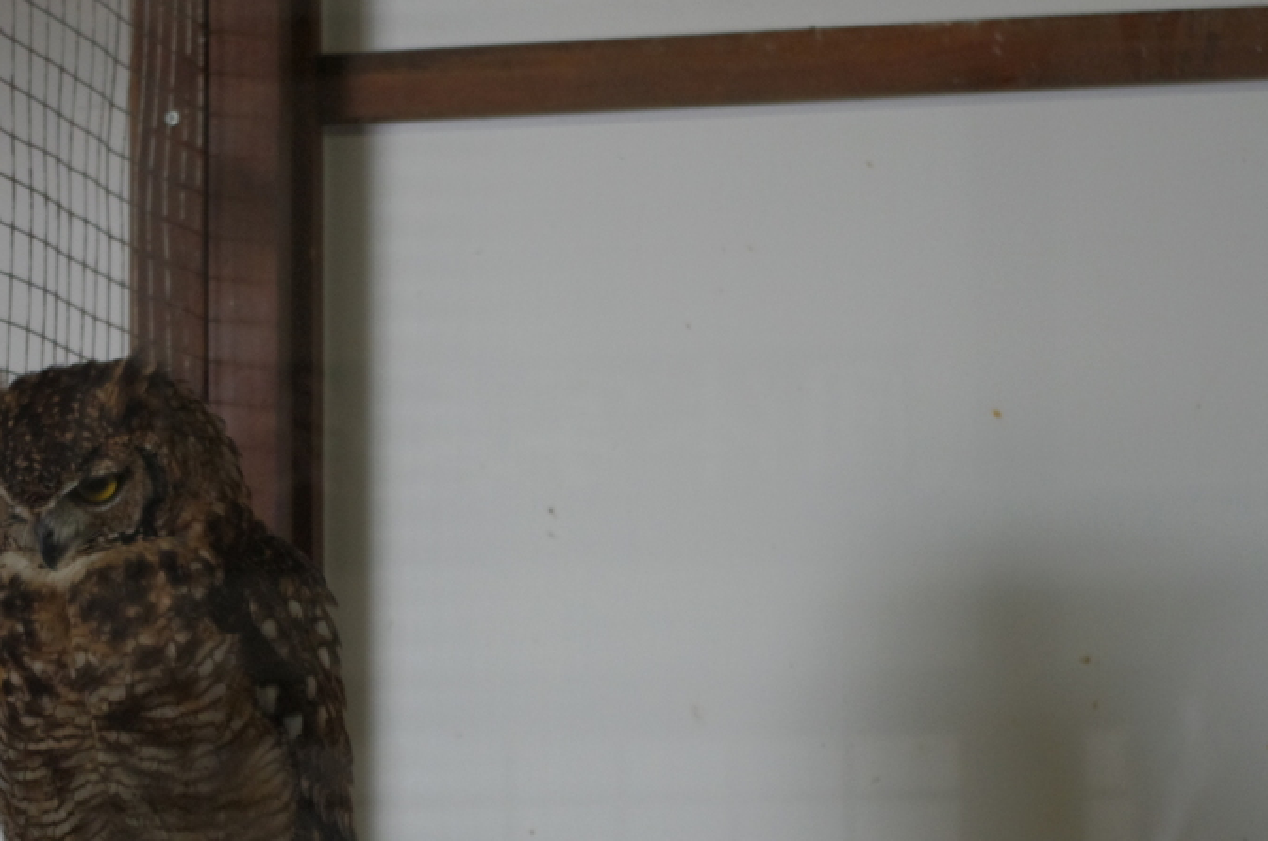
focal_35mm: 125
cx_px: 428
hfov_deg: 16.4
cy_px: 547
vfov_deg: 10.9
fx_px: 4396
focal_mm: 55
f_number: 5.6
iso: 800
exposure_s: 1/100
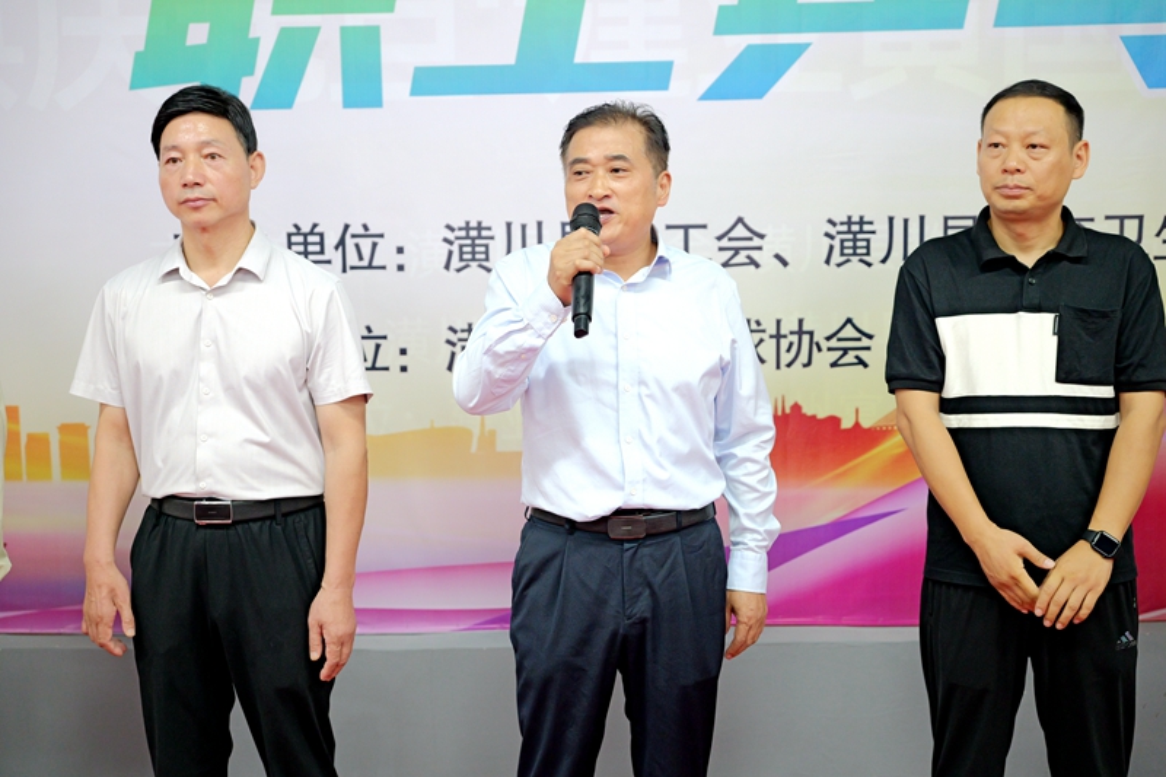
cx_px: 583
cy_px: 388
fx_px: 1651
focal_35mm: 51
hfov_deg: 38.9
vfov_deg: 26.5
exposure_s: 1/250
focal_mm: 51
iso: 2500
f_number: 2.8
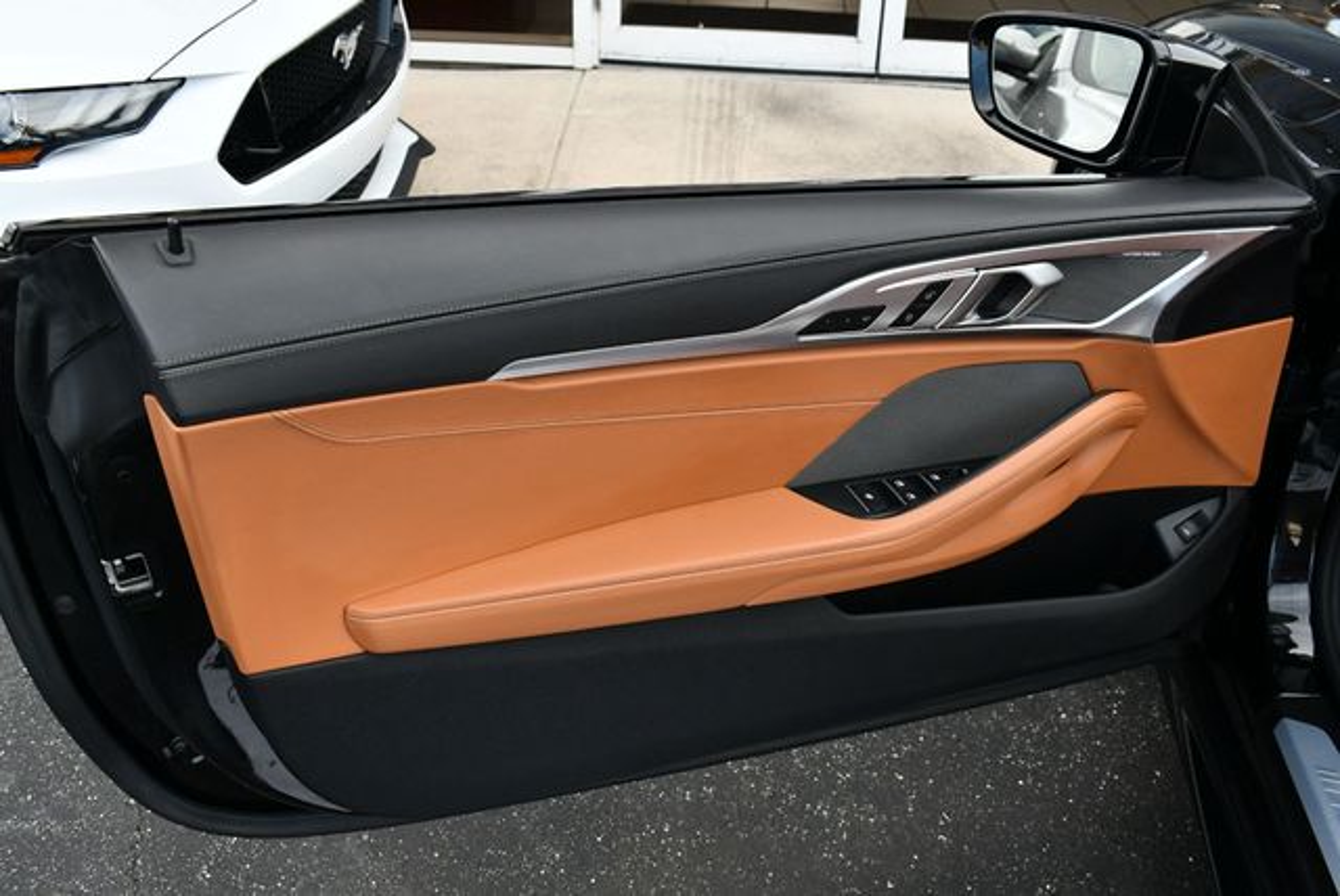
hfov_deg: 53.1
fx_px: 1341
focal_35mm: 36
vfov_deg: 36.9
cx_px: 670
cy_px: 448
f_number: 5.6
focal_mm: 18
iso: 280
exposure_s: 1/250
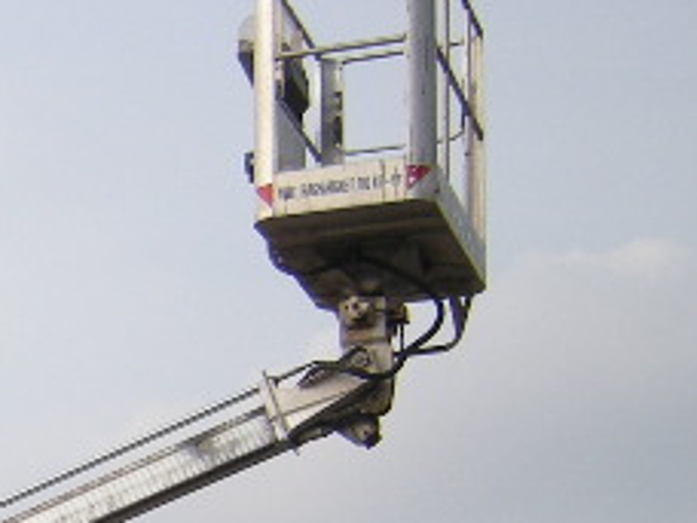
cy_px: 927
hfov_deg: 13.8
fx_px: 2537
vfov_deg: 11.0
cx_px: -584
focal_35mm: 126
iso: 64
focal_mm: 4.7
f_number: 5.6
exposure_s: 1/132
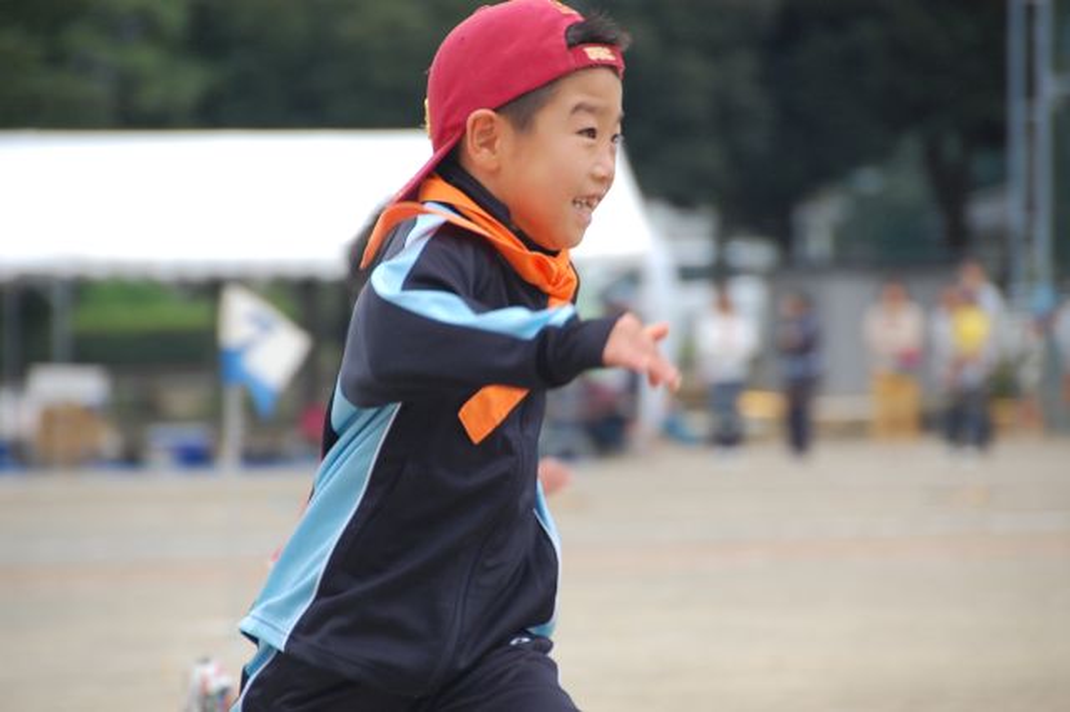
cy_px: 356
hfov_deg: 6.9
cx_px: 535
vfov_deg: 4.6
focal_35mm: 300
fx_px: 8912
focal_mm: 200
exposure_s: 1/500
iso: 560
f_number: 5.6
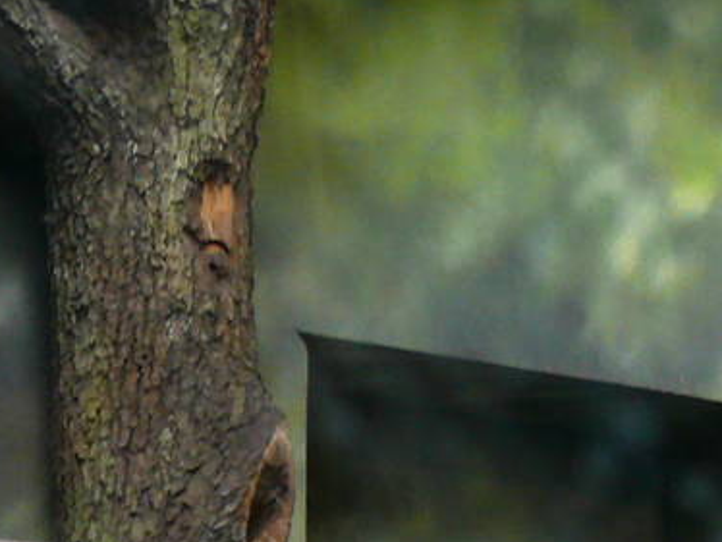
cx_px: -357
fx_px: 3569
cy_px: 937
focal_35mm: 171
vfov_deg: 8.4
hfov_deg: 11.1
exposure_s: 1/5
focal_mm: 8.5
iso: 200
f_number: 2.8
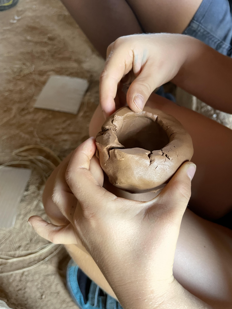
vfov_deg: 67.3
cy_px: 154
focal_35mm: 26
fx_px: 232
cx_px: 116
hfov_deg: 53.1
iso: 250
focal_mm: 4.2
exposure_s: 1/60
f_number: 1.6
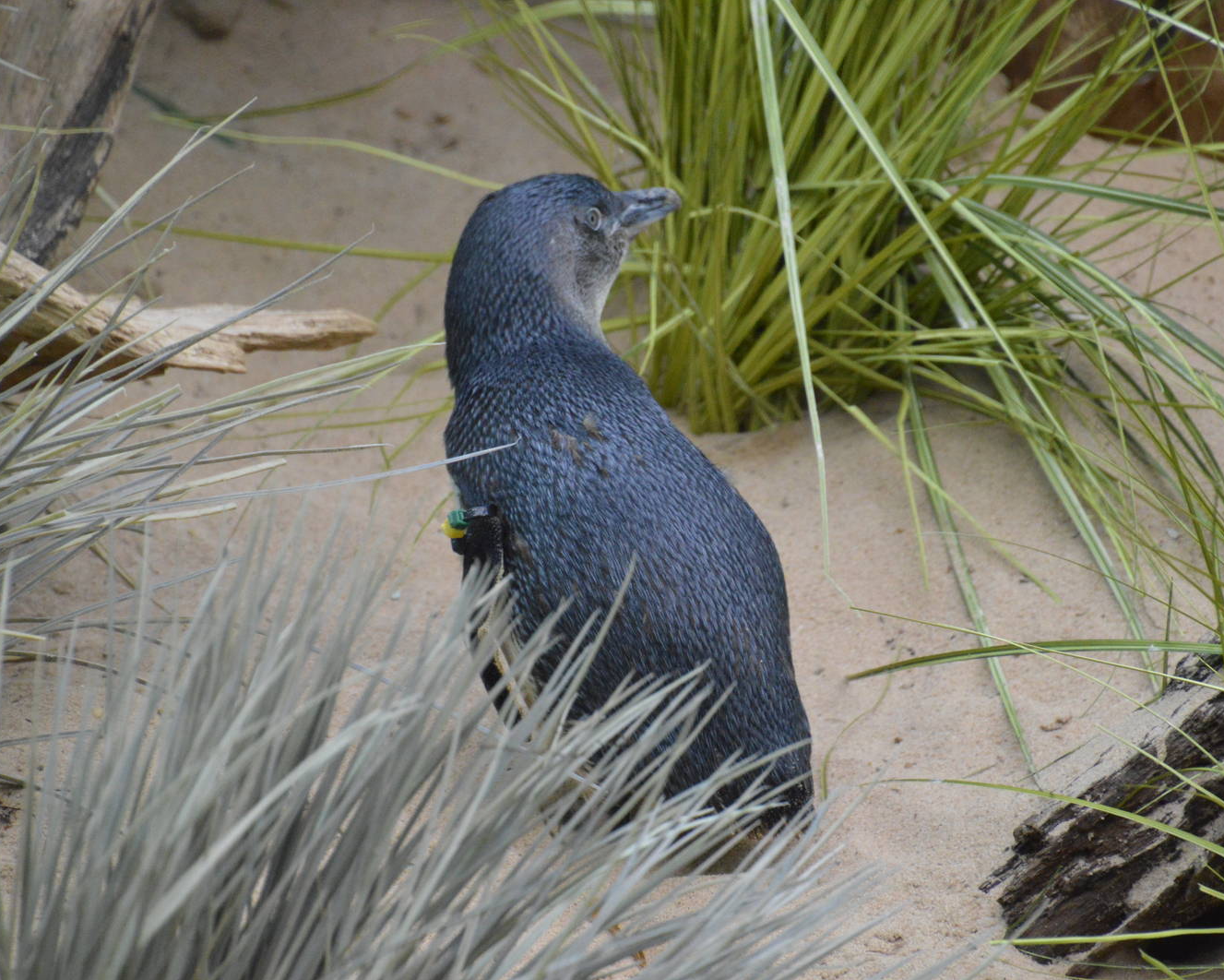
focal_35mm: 407
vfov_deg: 3.8
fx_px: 14746
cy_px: 490
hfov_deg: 4.8
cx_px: 636
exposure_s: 1/500
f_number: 6.3
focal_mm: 240
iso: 2800
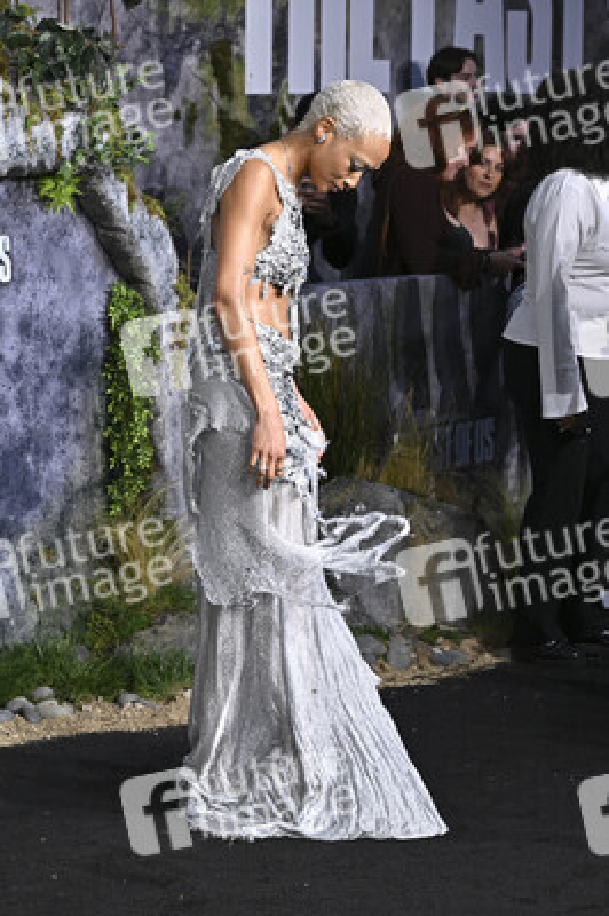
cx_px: 304
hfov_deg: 15.2
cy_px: 458
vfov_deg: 22.6
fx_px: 2288
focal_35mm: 90
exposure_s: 1/250
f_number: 6.3
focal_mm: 90
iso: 400
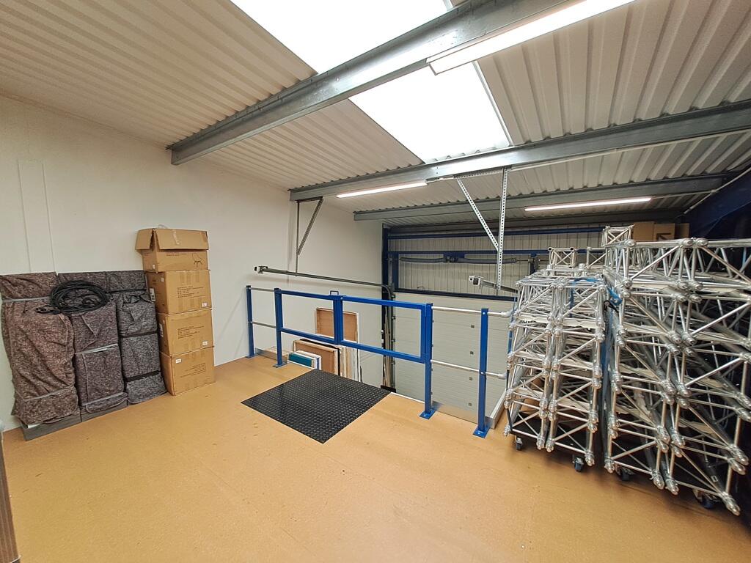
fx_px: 282
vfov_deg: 89.9
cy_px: 282
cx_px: 376
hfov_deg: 106.2
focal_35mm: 13
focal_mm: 1.42
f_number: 2.2
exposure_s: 1/100
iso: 50
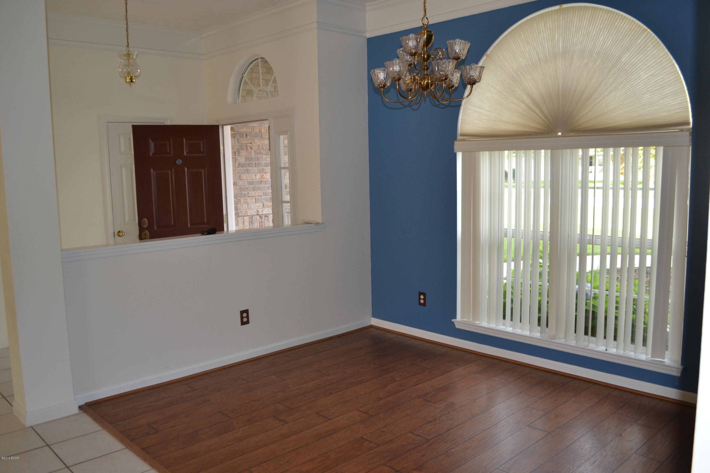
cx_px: 355
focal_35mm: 30
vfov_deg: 43.6
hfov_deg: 61.9
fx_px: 592
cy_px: 236
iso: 400
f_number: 4
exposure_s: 1/125
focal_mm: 20
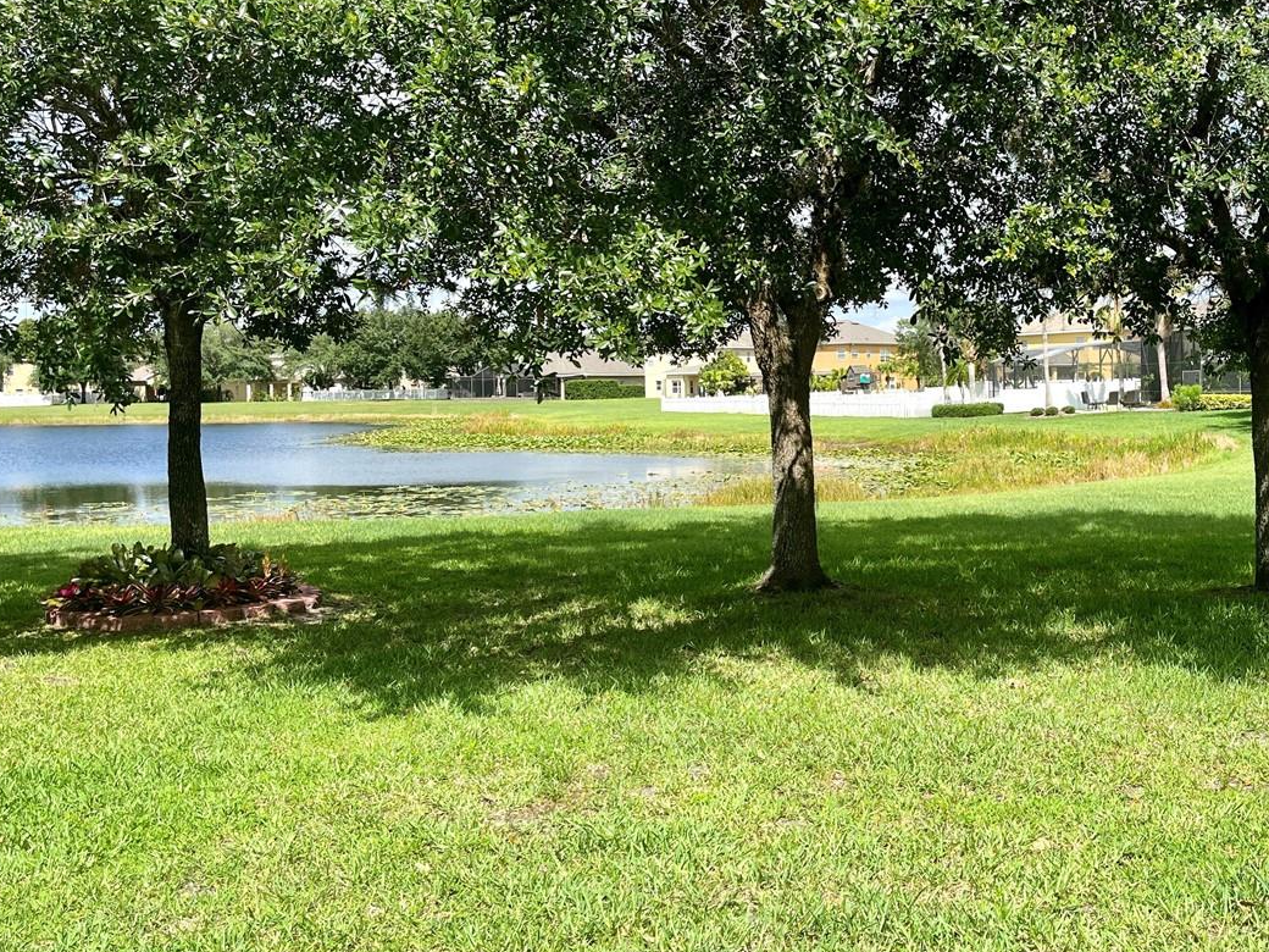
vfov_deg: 35.9
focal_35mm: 40
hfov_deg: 46.3
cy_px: 424
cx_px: 802
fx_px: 1466
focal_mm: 5.1
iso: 50
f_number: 1.6
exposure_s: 1/2062
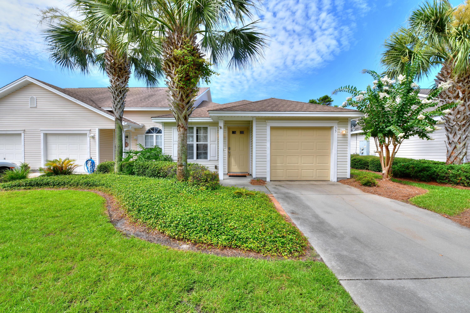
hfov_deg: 104.3
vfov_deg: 81.2
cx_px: 235
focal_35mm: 14
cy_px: 156
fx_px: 183
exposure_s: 1/30
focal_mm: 14
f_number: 16
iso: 64
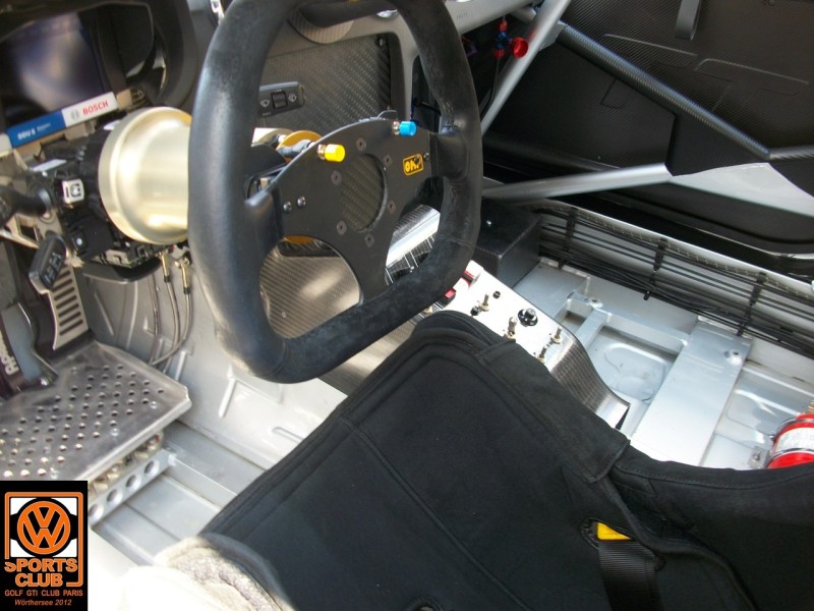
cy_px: 306
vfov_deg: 41.8
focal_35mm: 34
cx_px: 407
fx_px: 800
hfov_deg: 54.0
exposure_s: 1/41
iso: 80
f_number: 2.9
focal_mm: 5.7
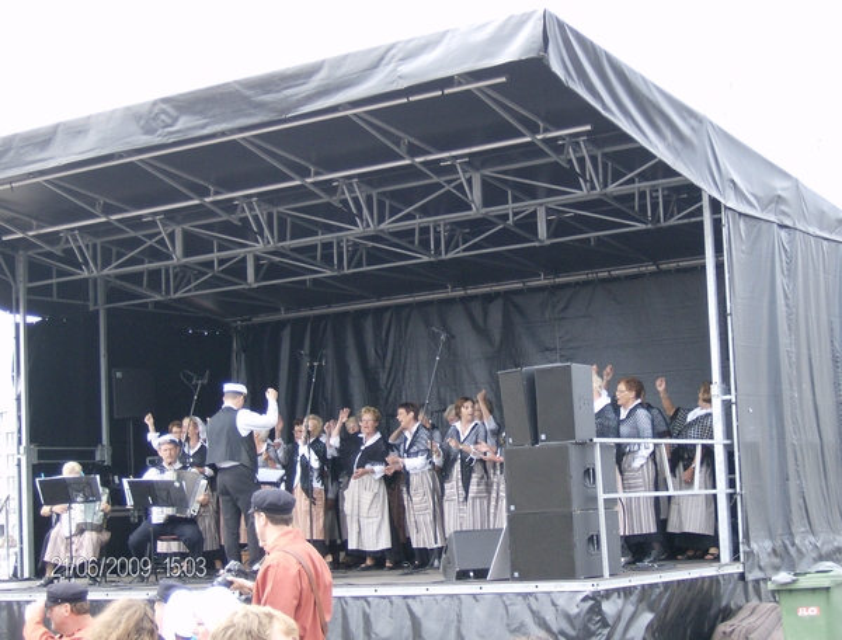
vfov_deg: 21.2
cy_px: 320
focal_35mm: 70
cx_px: 421
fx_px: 1711
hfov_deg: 27.6
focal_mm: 11.6
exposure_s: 1/194
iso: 100
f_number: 3.7
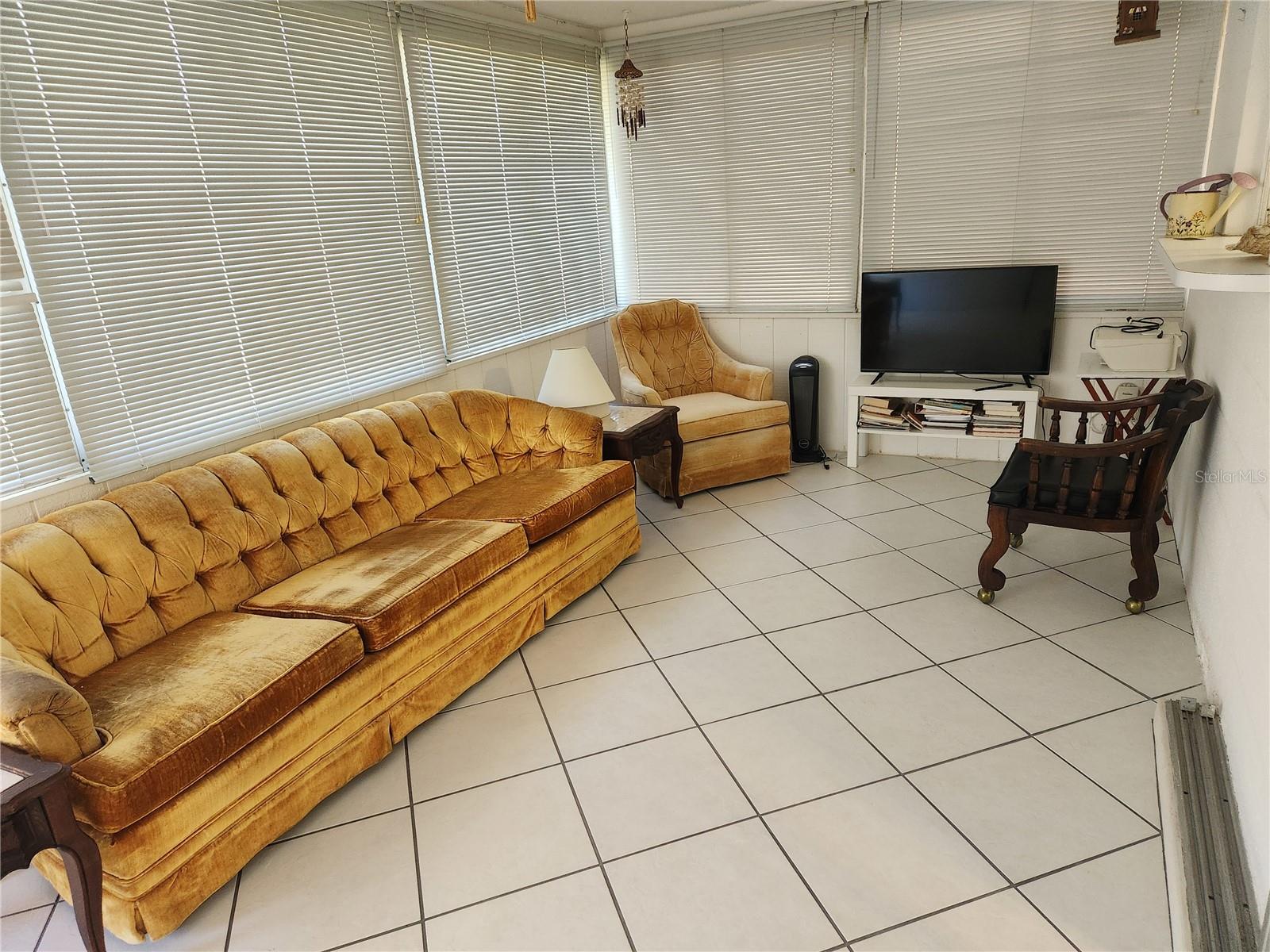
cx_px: 635
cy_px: 476
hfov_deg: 73.9
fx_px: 844
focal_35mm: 23
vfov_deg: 58.9
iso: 500
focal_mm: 5.4
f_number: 1.8
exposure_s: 1/120
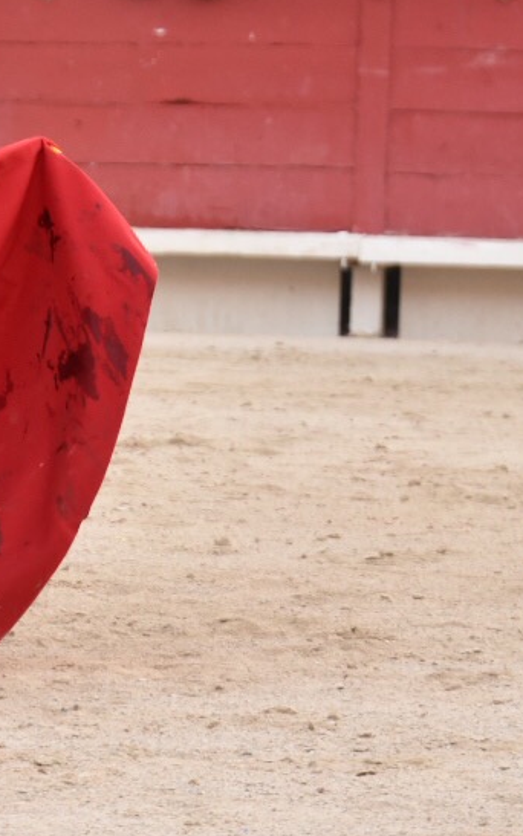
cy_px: 156
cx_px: -298
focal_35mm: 377
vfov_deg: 5.6
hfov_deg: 3.5
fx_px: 8595
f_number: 5.6
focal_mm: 125
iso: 1400
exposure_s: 1/640
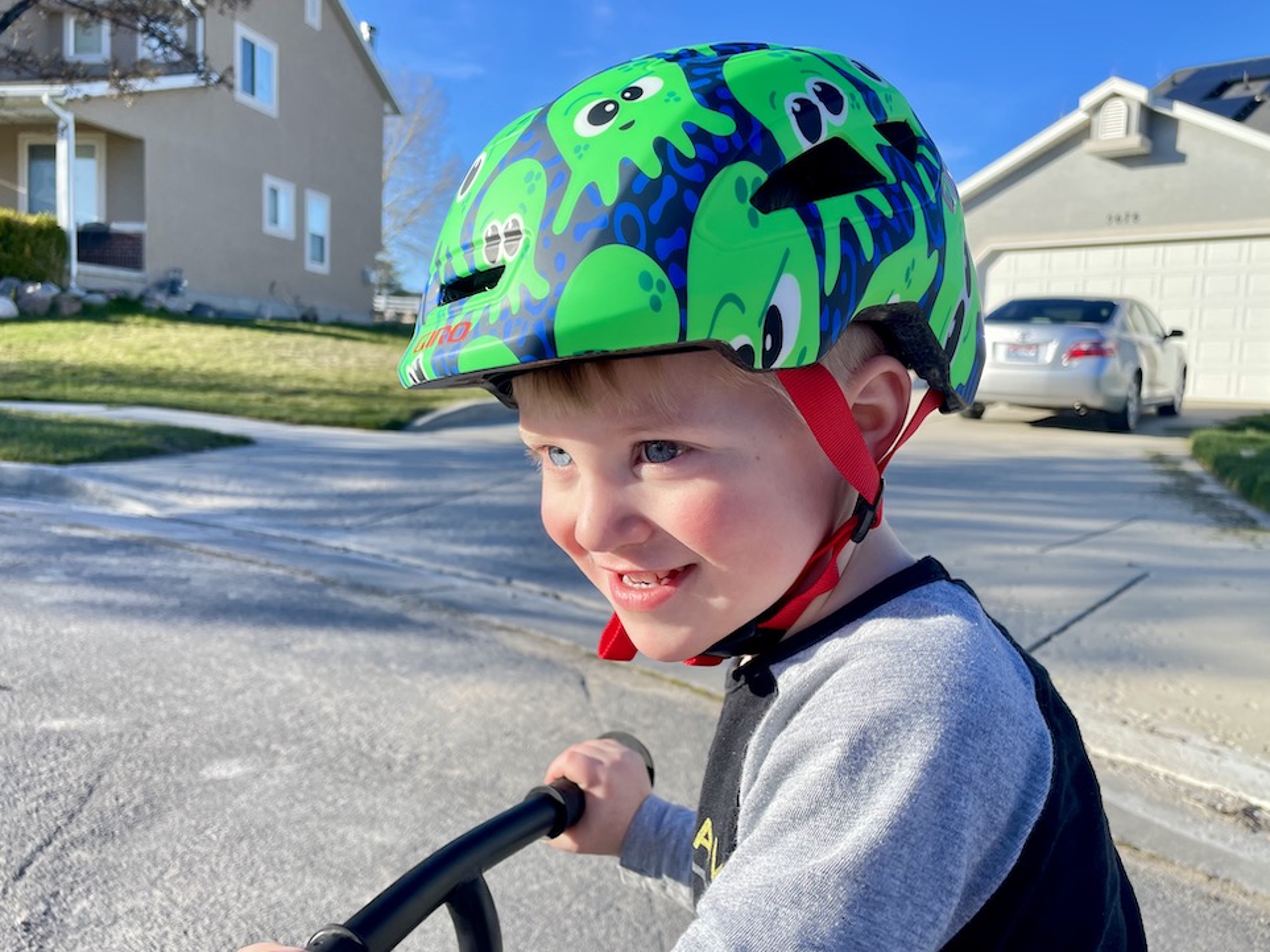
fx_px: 990
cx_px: 654
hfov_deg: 65.3
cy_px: 476
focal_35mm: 27
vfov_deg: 51.3
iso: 32
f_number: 1.6
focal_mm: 4.2
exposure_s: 1/1043
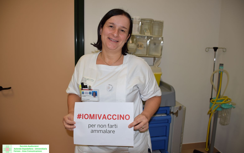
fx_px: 186
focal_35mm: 28
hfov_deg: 66.5
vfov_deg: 44.6
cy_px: 76
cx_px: 122
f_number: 3.5
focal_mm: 18
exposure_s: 1/60
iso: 100
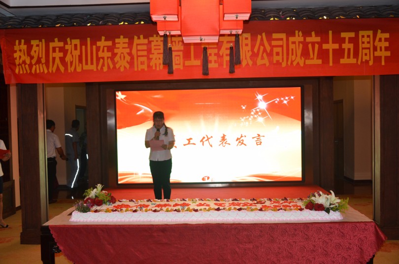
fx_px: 415
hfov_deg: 51.4
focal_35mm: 38
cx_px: 200
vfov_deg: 35.3
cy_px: 132
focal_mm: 25
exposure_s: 1/100
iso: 400
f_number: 4
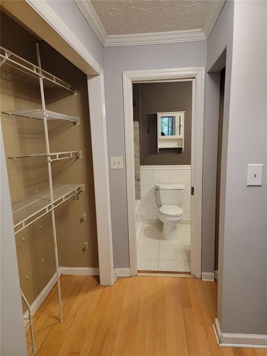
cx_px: 134
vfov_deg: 71.6
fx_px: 247
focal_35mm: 24
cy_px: 178
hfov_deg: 56.8
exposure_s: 1/40
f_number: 1.8
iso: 200
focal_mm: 6.7
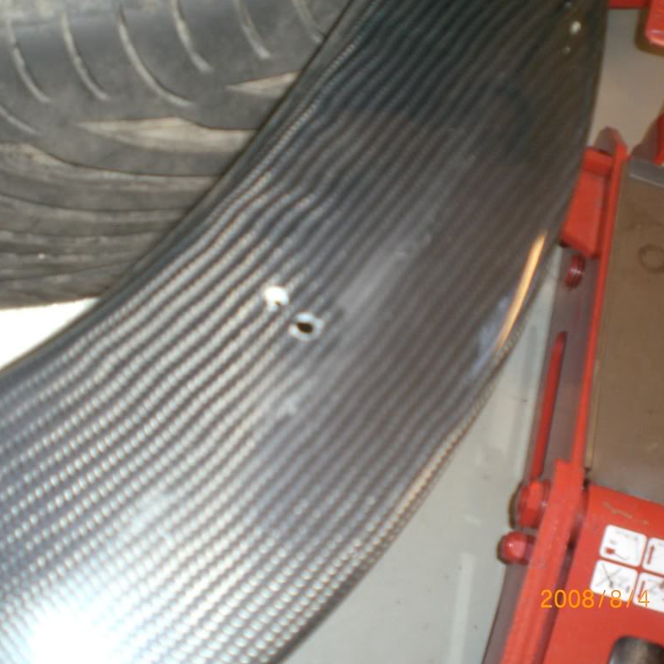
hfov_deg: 37.5
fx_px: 977
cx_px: 356
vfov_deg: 37.6
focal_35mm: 45
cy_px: 333
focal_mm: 6.3
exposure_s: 1/60
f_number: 3.1
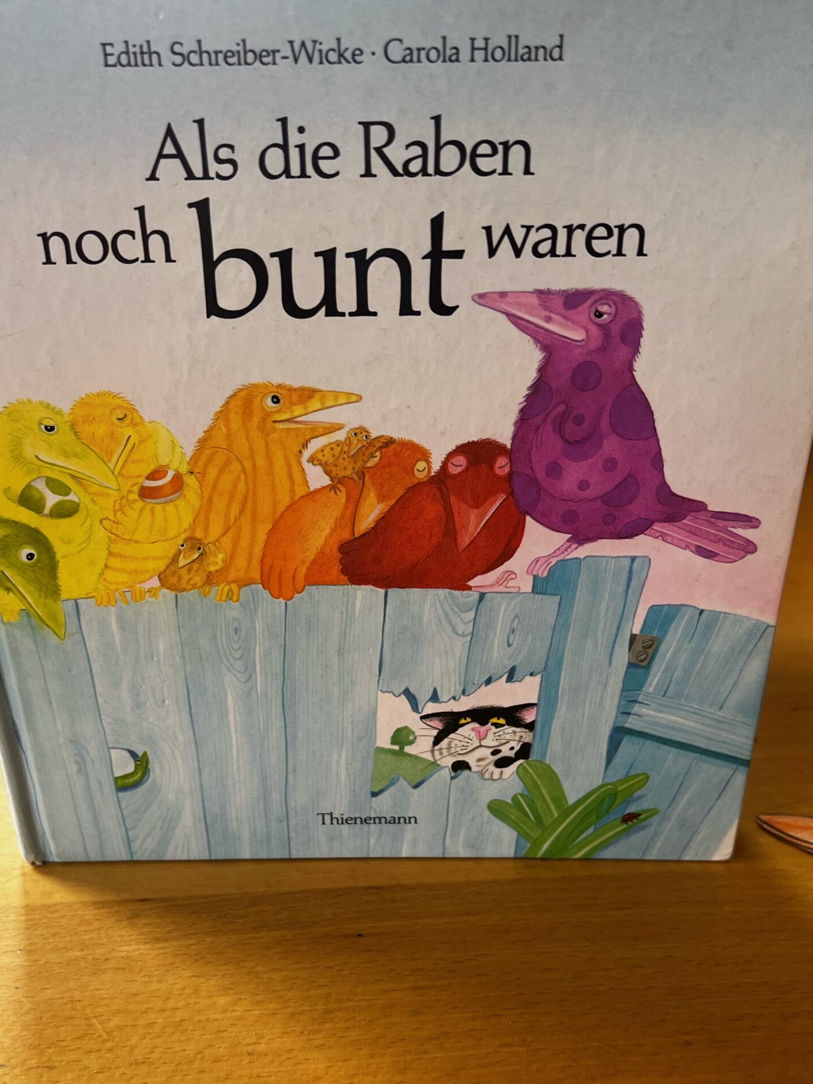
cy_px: 638
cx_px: 395
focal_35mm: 35
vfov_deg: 52.4
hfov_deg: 40.7
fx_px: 1096
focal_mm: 5.7
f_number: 1.5
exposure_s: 1/121
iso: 50
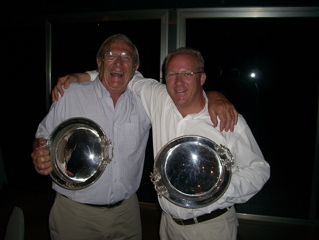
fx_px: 350
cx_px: 160
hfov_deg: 48.9
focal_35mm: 38
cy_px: 120
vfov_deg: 37.8
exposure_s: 1/60
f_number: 2.8
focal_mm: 7.9
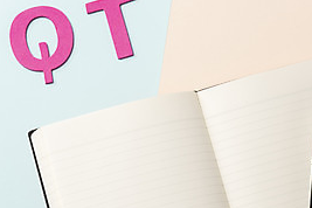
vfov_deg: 9.4
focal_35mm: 146
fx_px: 1265
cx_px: 197
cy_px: 185
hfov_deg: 14.0
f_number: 11
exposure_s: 1/125
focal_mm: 65
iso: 100
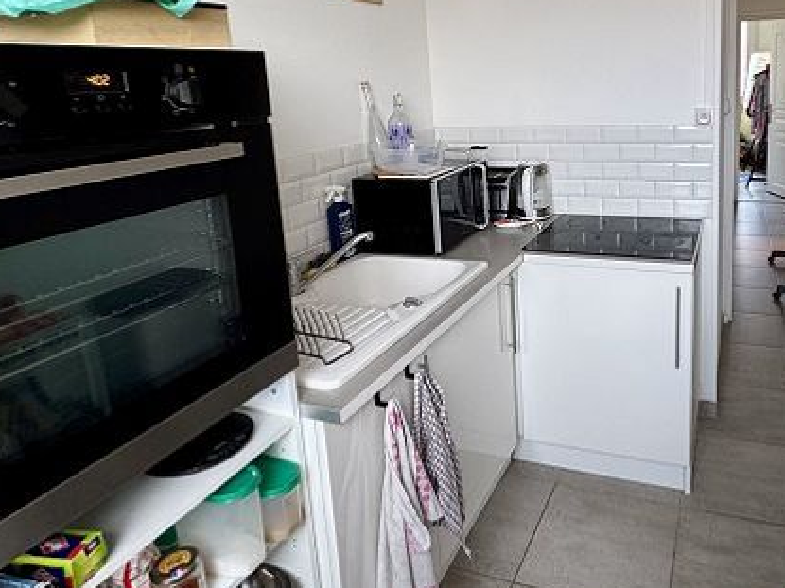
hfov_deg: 63.3
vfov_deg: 50.1
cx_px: 539
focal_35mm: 27
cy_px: 182
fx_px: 612
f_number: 2.2
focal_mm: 2.22
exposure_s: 1/50
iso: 160
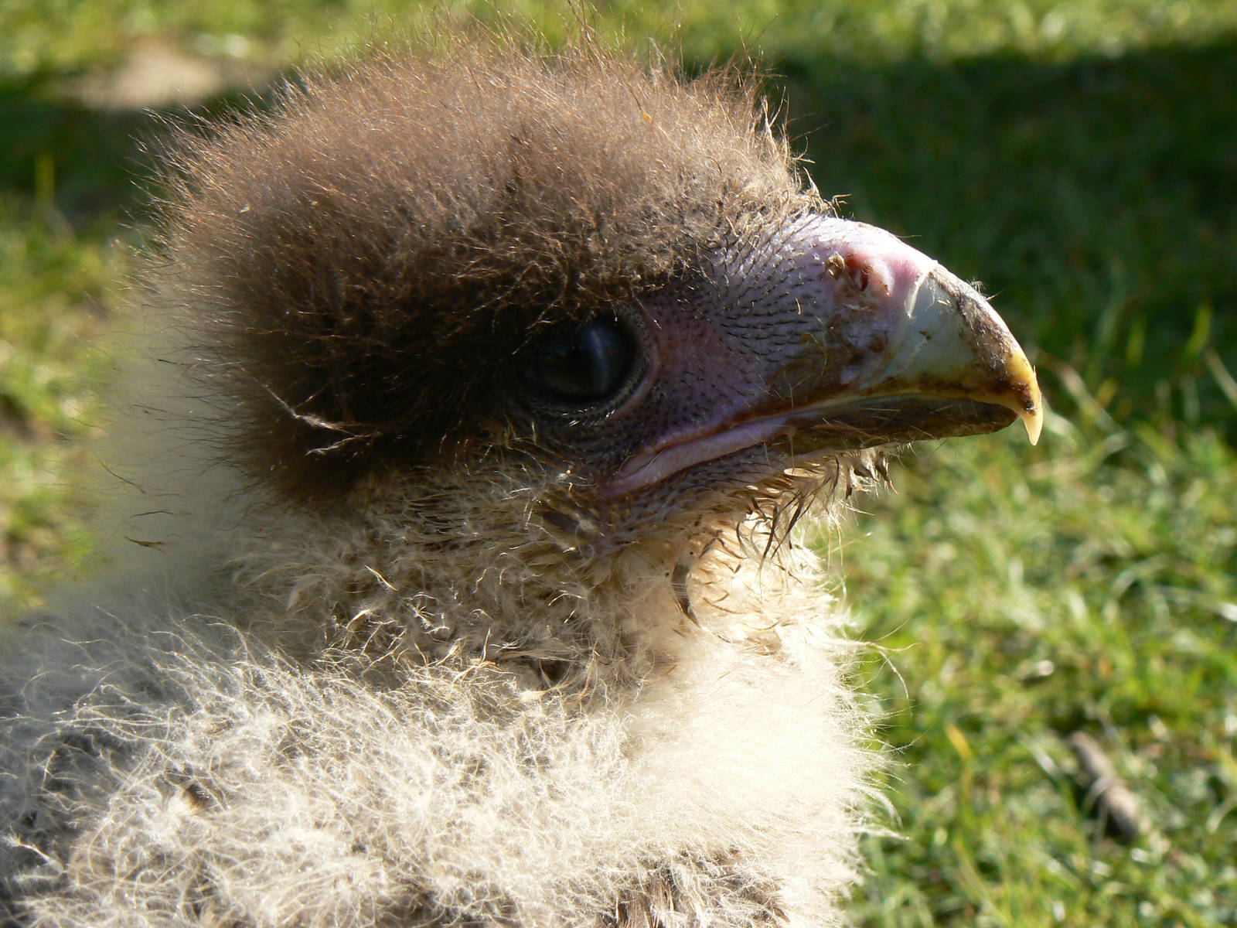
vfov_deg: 14.9
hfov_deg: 19.8
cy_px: 464
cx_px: 618
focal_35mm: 99
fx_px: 3538
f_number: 5.6
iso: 100
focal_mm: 16.5
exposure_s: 1/320
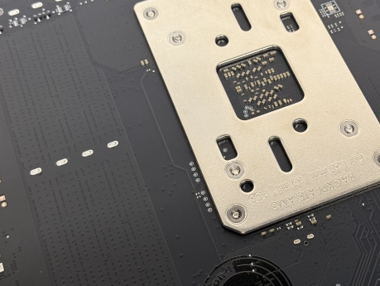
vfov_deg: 20.9
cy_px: 91
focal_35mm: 70
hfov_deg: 27.7
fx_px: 769
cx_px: 234
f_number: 1.78
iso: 160
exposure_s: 1/60
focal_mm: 6.76
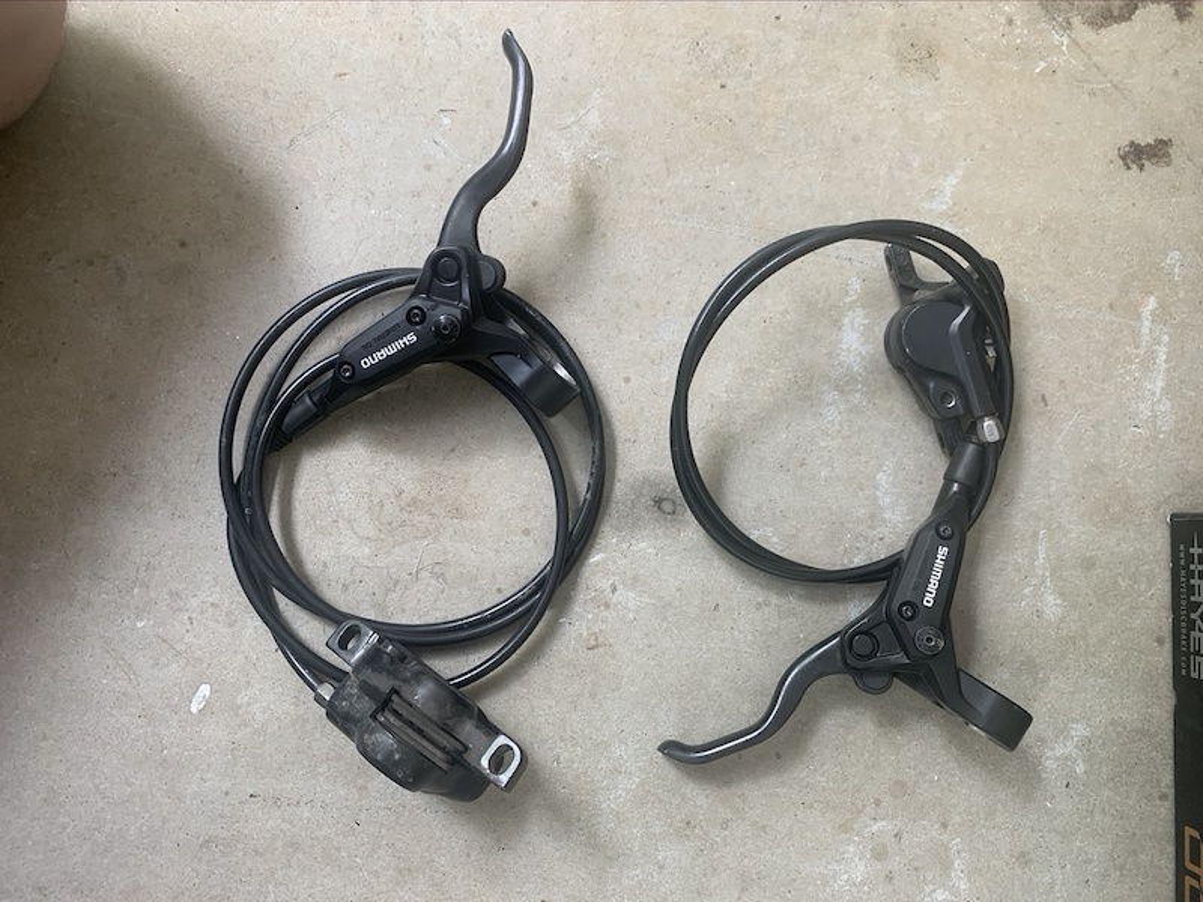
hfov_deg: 67.3
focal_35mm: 26
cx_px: 602
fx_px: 904
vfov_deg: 53.1
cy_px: 451
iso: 100
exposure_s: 1/86
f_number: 1.8
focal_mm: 4.25
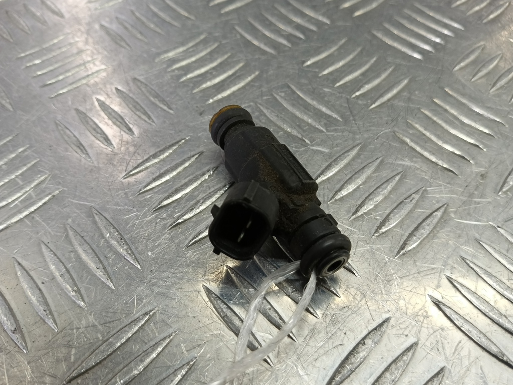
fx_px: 341
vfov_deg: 58.9
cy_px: 192
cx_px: 256
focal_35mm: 23
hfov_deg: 73.9
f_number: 1.6
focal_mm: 4.11
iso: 121
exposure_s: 1/50
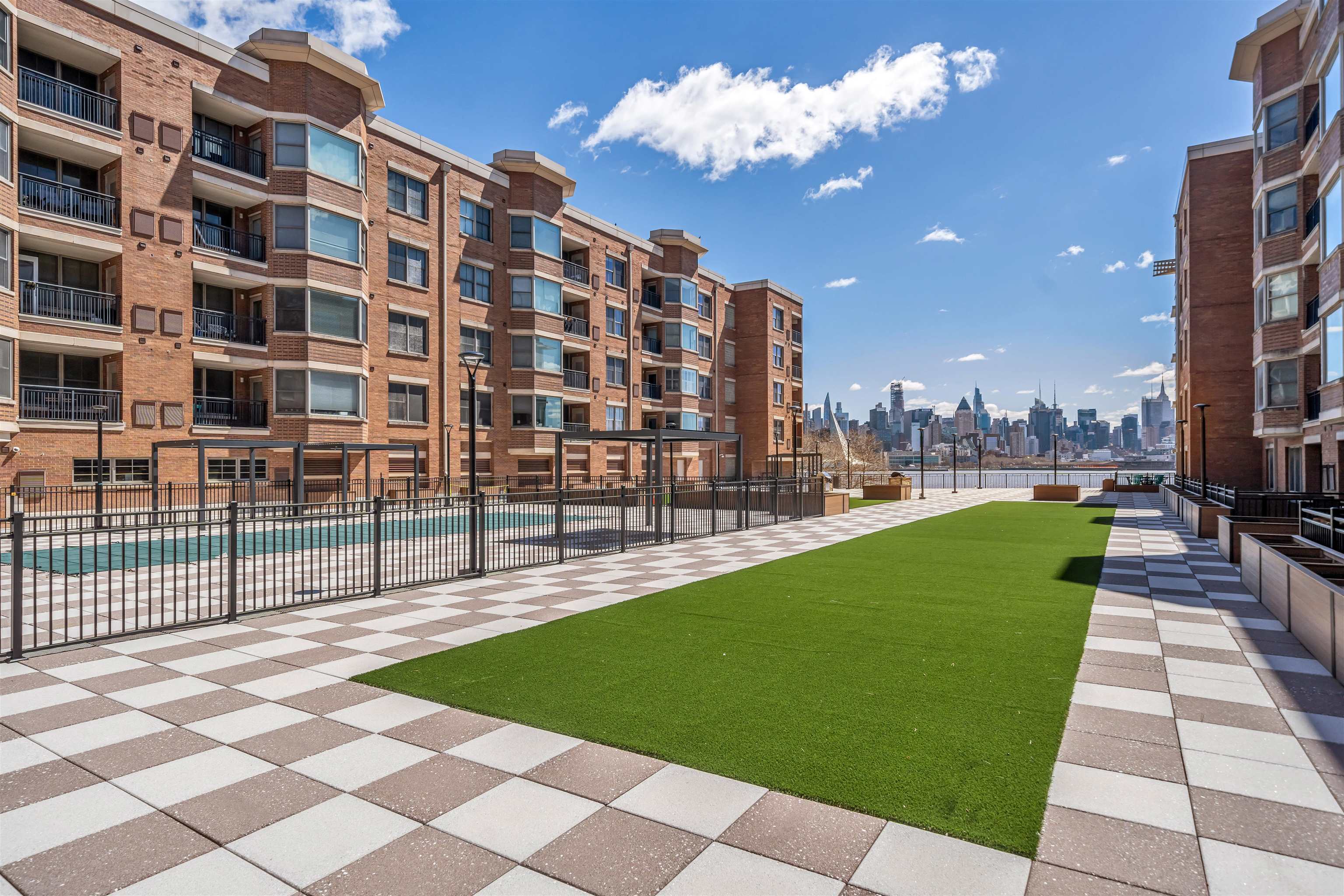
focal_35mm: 18
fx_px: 672
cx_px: 672
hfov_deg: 90.0
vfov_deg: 67.4
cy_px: 448
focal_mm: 18
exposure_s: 1/1250
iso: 250
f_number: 6.3
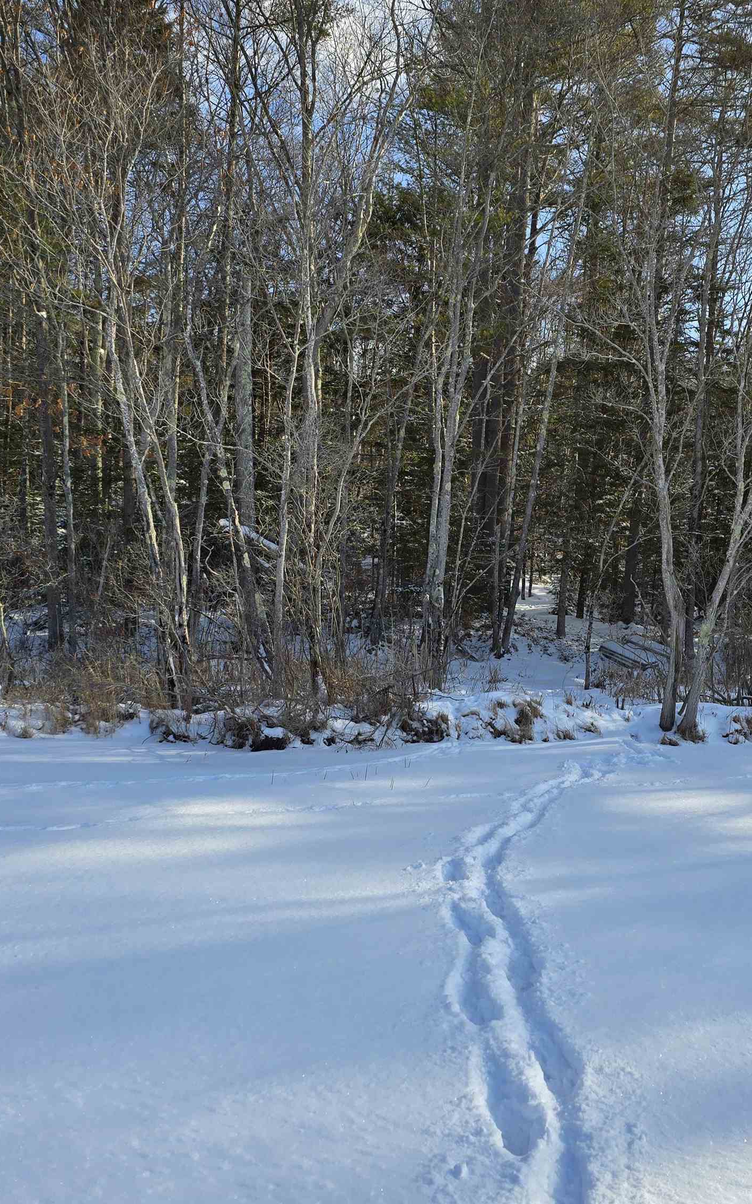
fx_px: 1083
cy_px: 594
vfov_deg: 58.1
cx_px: 497
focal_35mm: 33
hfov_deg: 37.9
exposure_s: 1/479
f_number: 1.7
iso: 12
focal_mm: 6.3
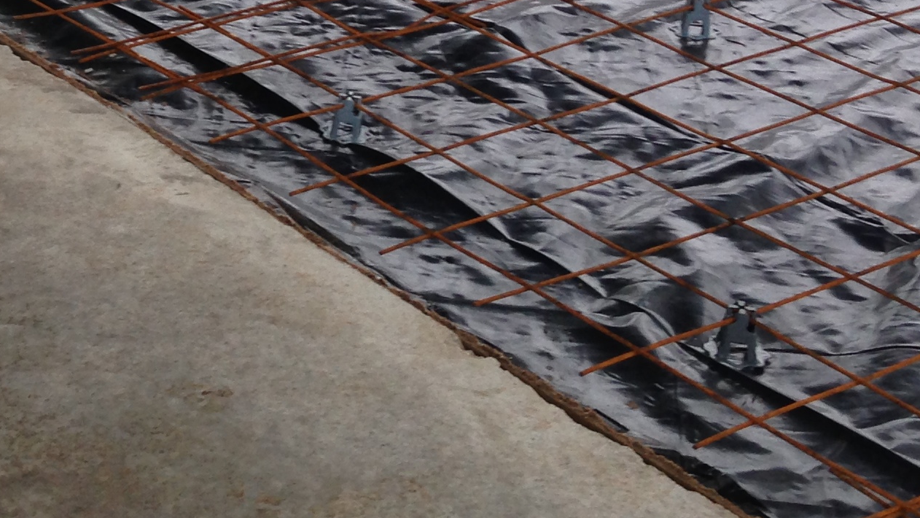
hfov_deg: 22.0
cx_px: -30
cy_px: -25
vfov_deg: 12.8
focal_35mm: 93
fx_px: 2269
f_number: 2.4
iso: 50
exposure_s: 1/31
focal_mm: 4.12
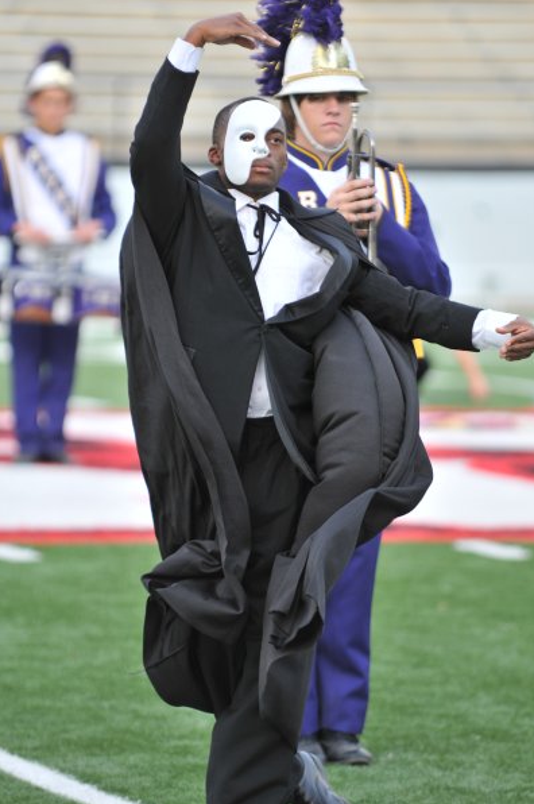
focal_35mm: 302
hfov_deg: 4.5
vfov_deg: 6.8
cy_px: 402
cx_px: 268
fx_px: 6735
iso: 200
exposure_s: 1/400
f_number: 2.8
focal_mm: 200
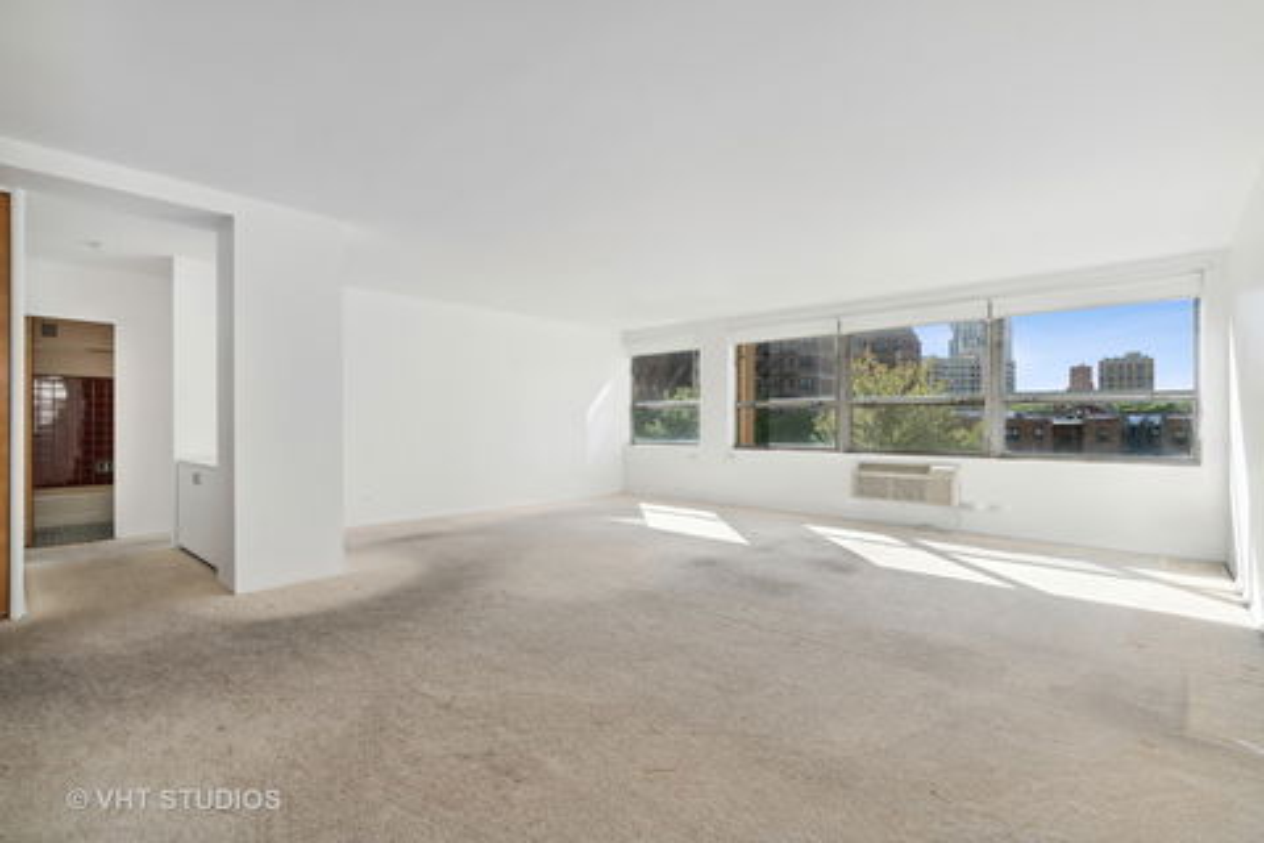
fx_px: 562
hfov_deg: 96.7
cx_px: 632
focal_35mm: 16
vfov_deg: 73.7
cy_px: 422
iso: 320
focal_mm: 16
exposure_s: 1/25
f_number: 8
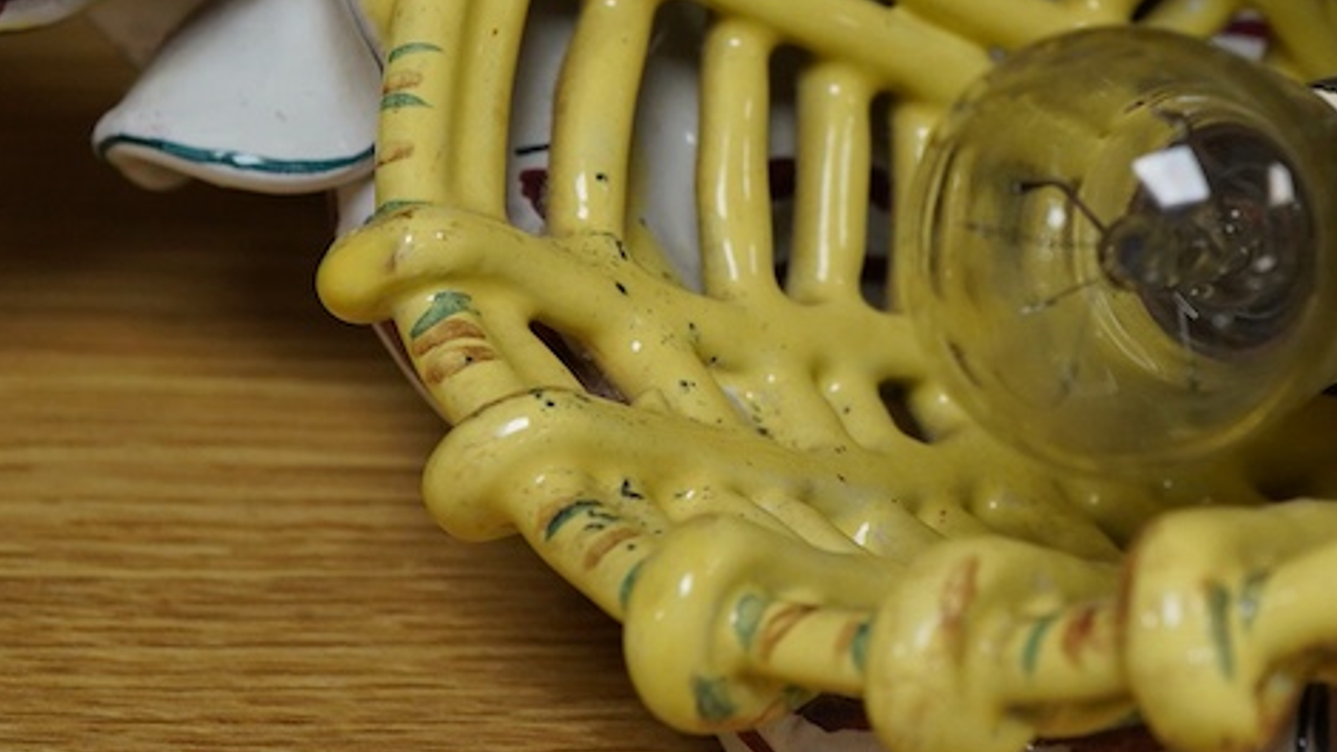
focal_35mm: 90
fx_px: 3191
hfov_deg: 23.4
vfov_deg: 13.4
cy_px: 136
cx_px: 988
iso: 1250
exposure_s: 1/125
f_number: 10
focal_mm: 30
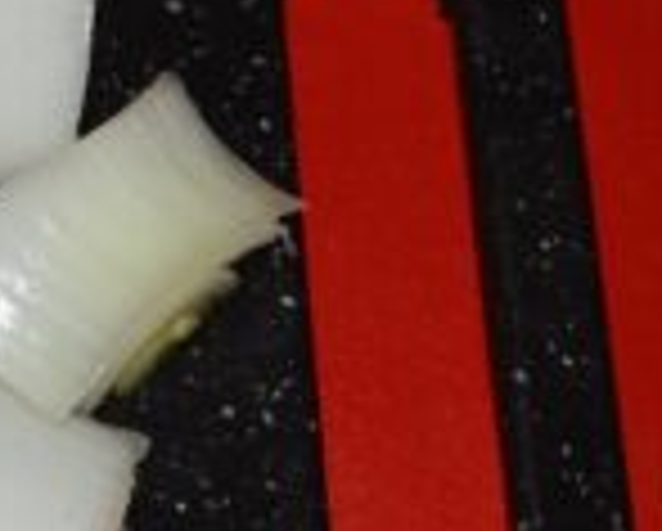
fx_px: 3414
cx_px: -536
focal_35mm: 174
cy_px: 290
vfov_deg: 8.9
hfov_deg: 10.4
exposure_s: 1/60
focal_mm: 26
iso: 100
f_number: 8
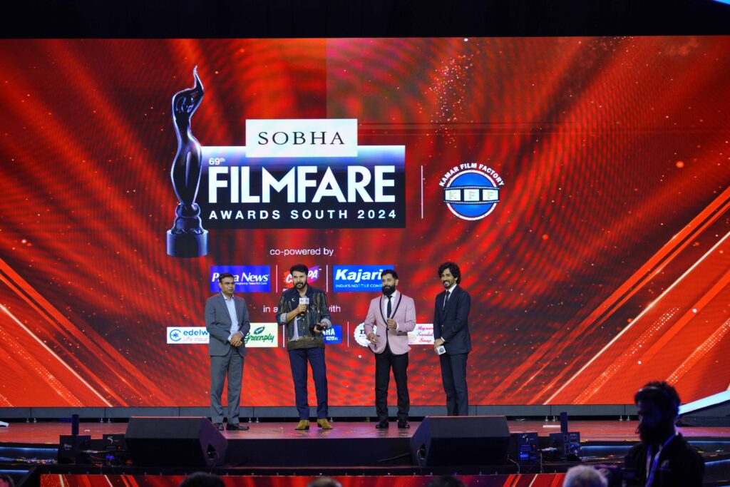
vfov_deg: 13.0
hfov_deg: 19.5
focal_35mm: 105
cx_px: 365
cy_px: 244
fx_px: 2129
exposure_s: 1/250
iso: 1600
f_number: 5
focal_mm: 105
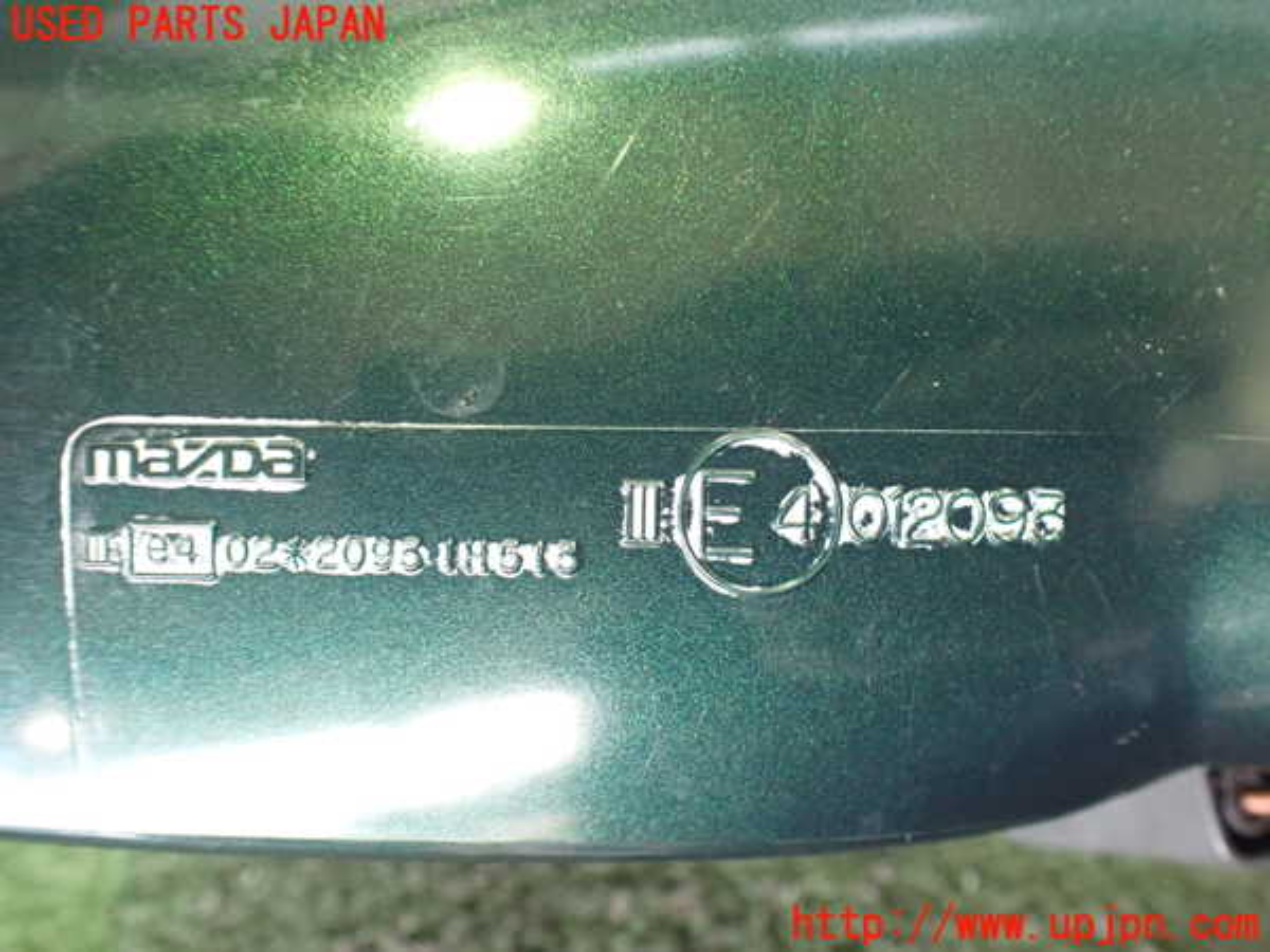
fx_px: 1101
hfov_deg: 60.0
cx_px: 635
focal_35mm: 30
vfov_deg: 46.8
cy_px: 476
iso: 1000
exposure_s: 1/30
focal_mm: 5.4
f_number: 2.3
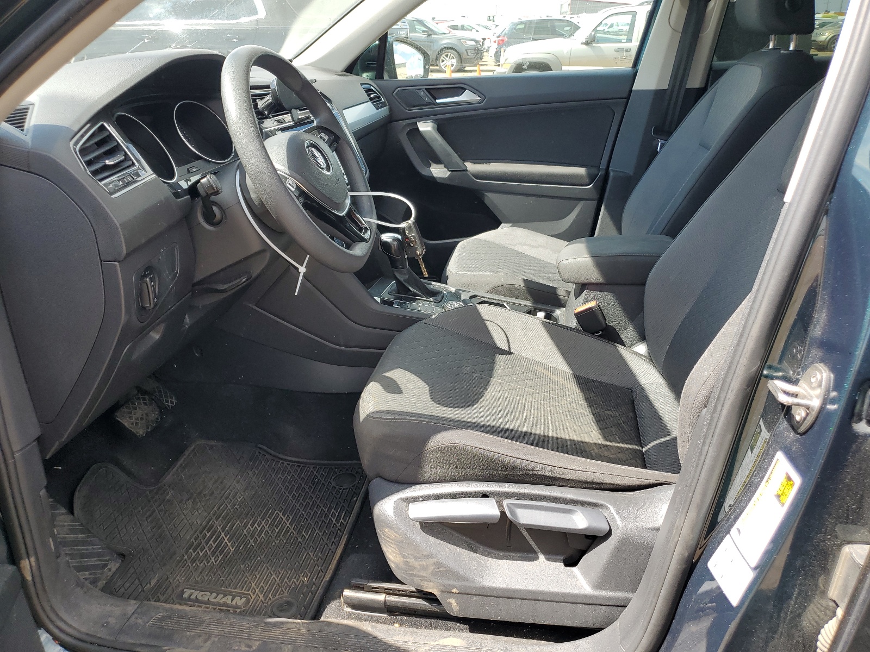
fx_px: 653
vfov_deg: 53.1
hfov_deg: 67.3
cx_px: 435
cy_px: 326
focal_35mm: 26
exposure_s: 1/556
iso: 50
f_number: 1.5
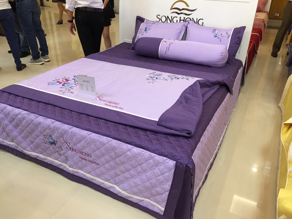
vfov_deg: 48.2
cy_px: 110
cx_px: 146
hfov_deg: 61.7
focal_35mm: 29
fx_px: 245
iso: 125
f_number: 2.2
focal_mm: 4.15
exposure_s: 1/33
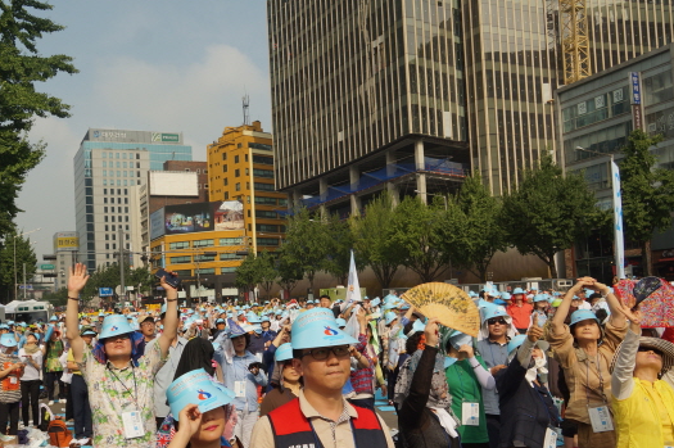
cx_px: 227
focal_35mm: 36
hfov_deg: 52.2
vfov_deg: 36.6
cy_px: 279
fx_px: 673
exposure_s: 1/320
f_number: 8
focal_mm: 18
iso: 100
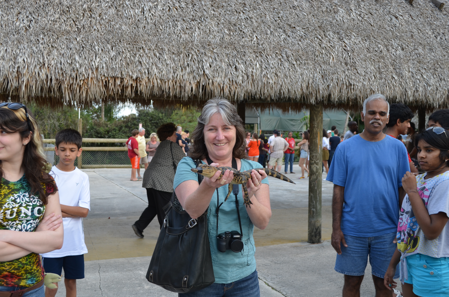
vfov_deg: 34.1
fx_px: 485
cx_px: 224
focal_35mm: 39
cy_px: 148
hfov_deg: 49.6
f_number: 5.6
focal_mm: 26
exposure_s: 1/125
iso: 200
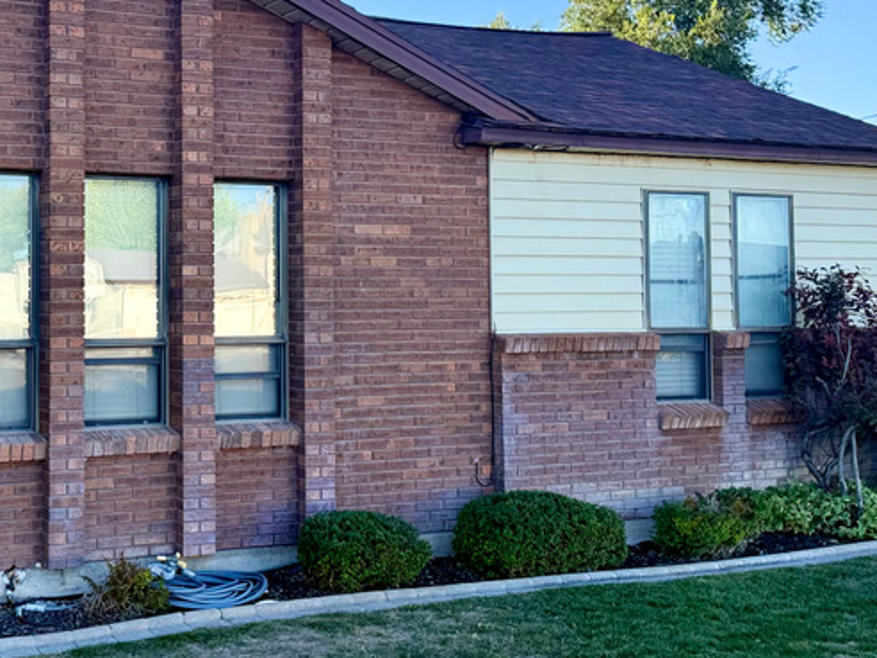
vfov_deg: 29.0
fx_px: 1267
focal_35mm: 50
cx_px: 194
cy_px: 253
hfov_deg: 37.0
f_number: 1.78
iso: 80
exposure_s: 1/1618
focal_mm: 6.76
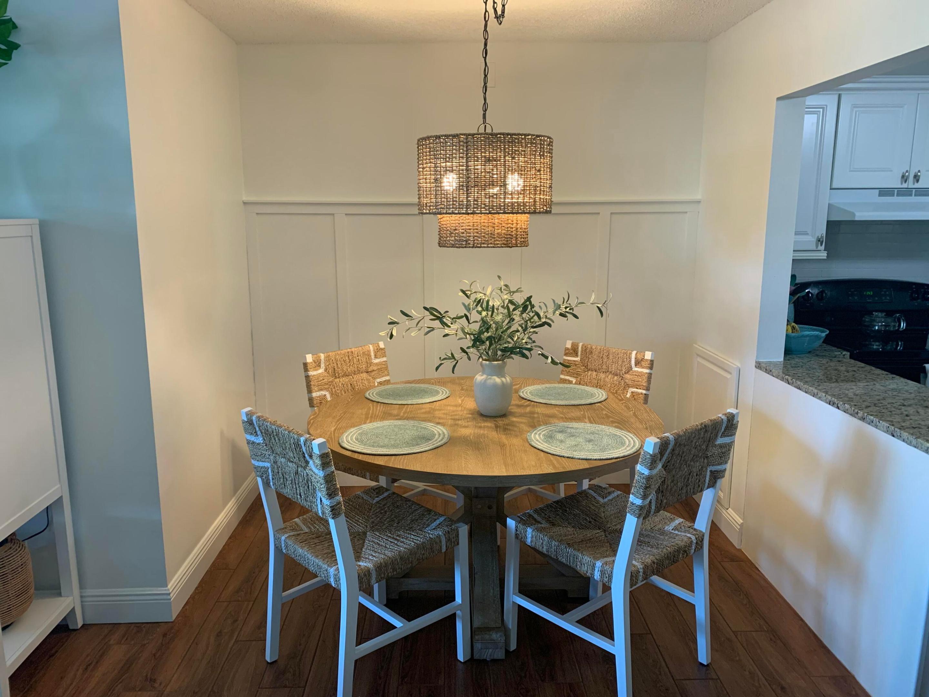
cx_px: 464
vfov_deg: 53.1
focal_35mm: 26
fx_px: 698
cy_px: 348
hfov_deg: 67.3
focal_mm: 4.25
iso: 160
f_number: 1.8
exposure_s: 1/60
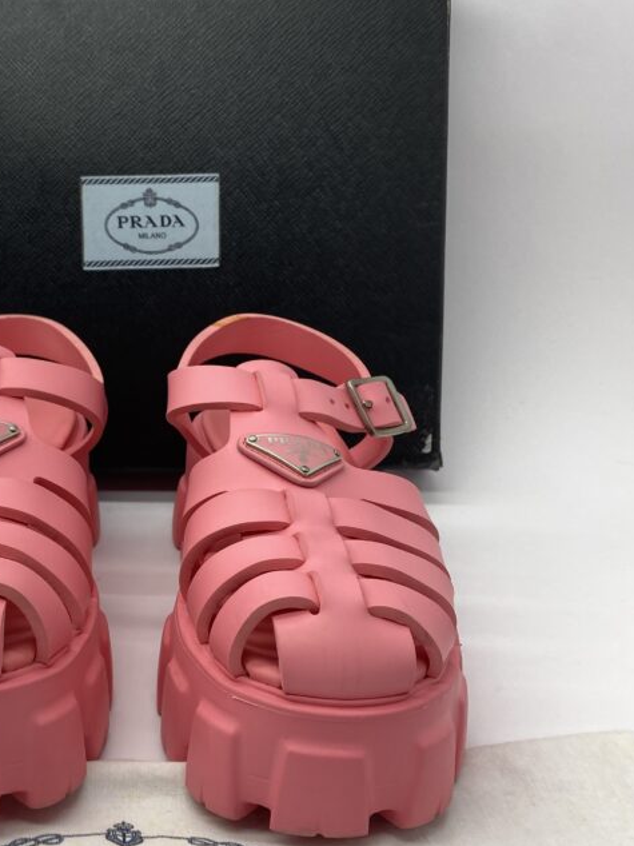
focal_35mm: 42
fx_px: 1026
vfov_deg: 44.7
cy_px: 487
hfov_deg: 33.4
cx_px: 129
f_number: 1.8
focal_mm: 4.25
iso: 40
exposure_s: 1/100
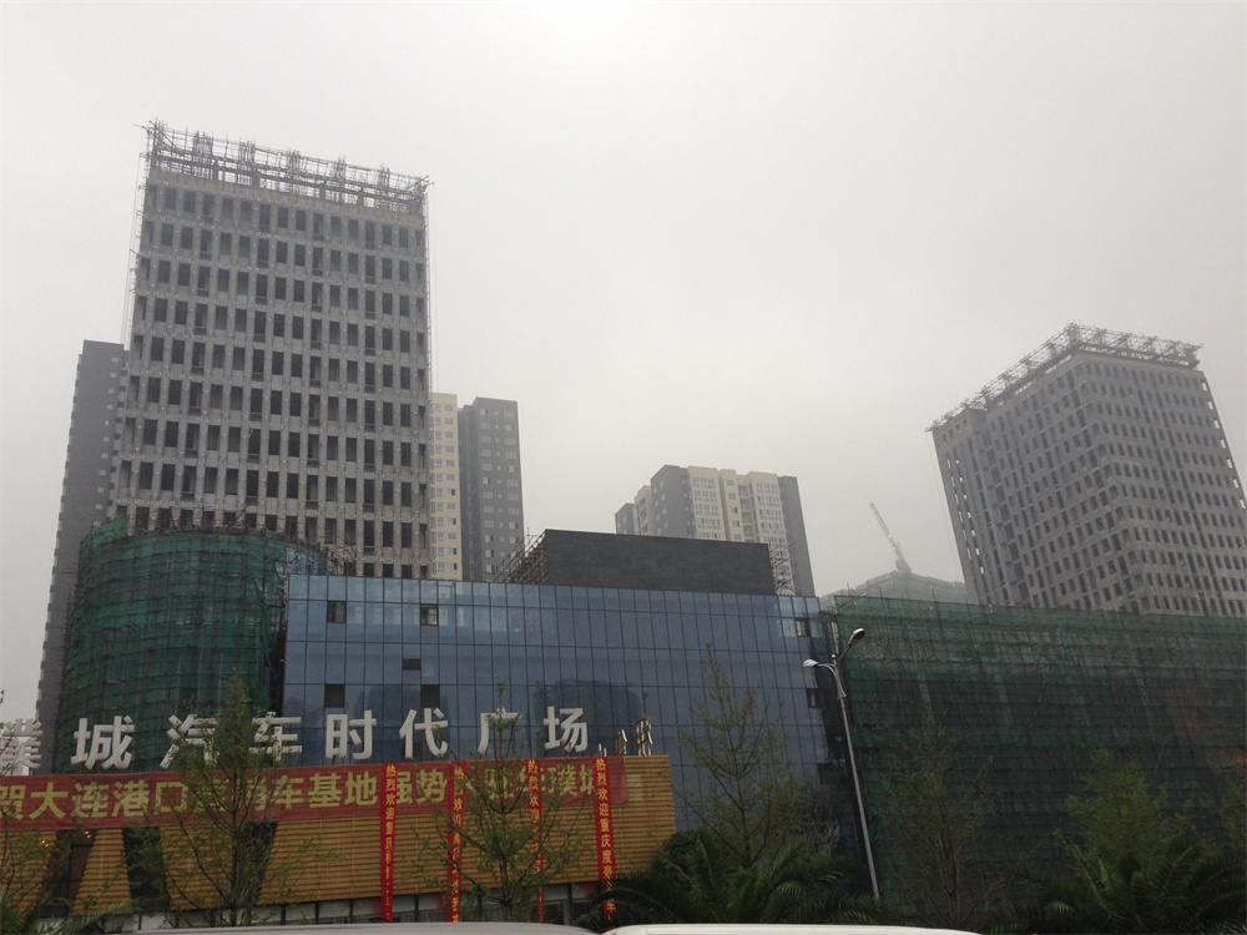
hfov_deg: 55.4
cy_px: 468
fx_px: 1189
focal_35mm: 33
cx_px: 624
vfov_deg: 42.9
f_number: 2.4
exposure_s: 1/203
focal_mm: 4.12
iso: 50
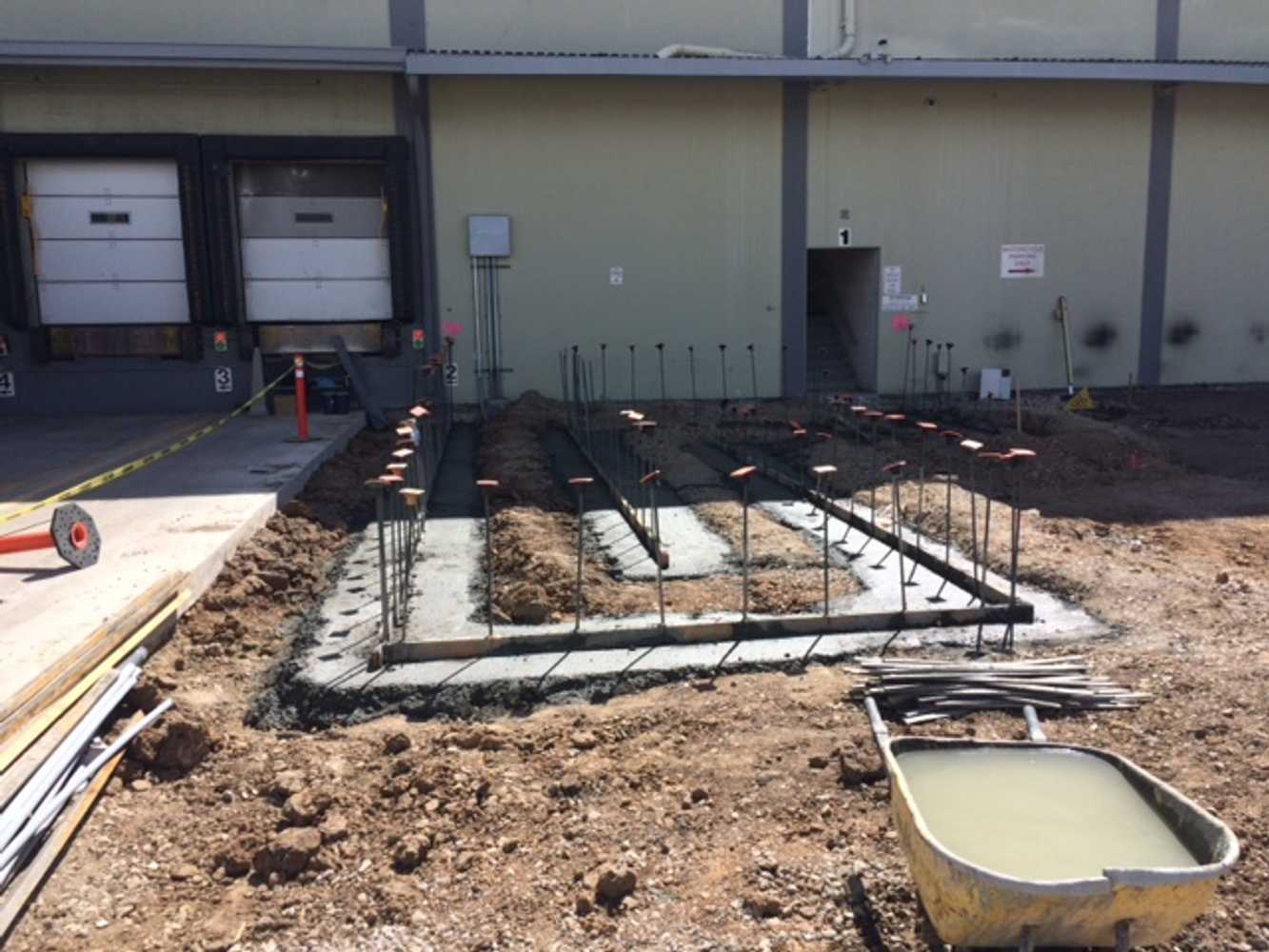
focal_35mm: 29
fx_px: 1063
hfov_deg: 61.7
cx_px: 634
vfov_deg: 48.2
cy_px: 476
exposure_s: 1/1953
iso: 32
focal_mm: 4.15
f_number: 2.2
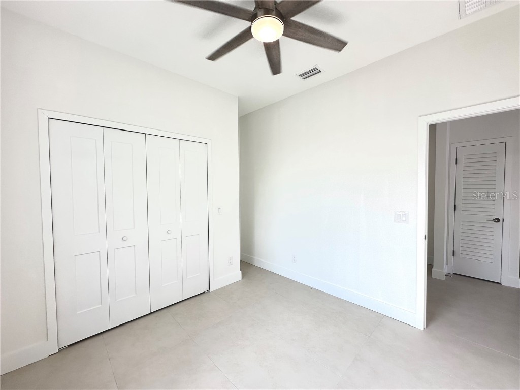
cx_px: 260
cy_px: 195
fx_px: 210
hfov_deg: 102.1
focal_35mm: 14
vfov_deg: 85.7
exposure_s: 1/259
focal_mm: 2.22
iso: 40
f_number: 2.2
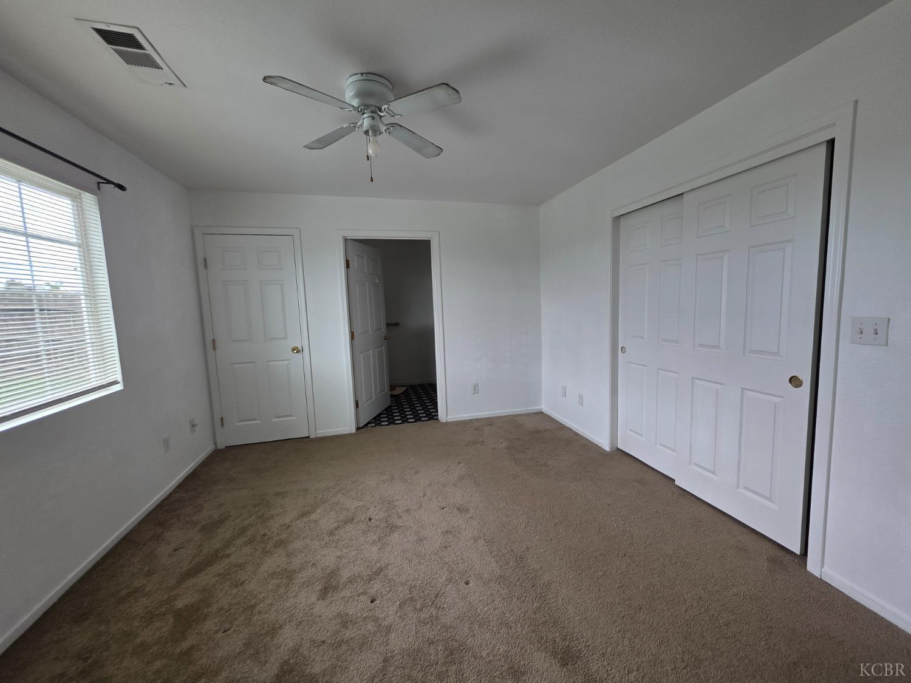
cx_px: 456
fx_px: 342
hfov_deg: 106.2
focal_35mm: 13
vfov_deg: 89.9
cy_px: 342
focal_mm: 2.2
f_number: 1.9
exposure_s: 1/120
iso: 80
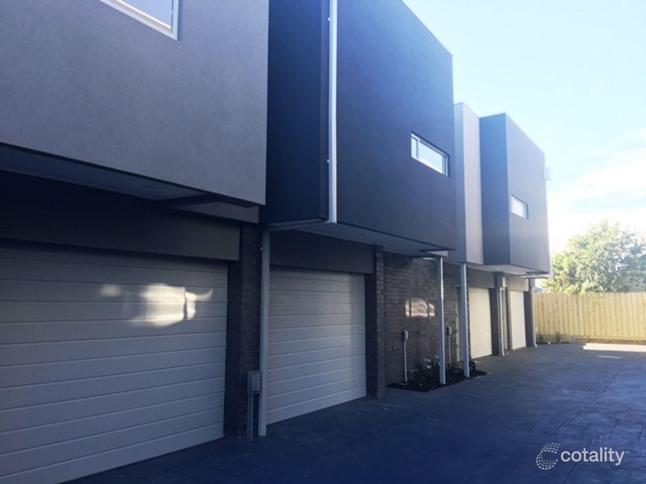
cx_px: 323
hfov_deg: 61.7
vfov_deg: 48.2
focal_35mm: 29
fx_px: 541
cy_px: 242
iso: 25
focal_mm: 4.15
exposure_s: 1/128
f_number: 2.2
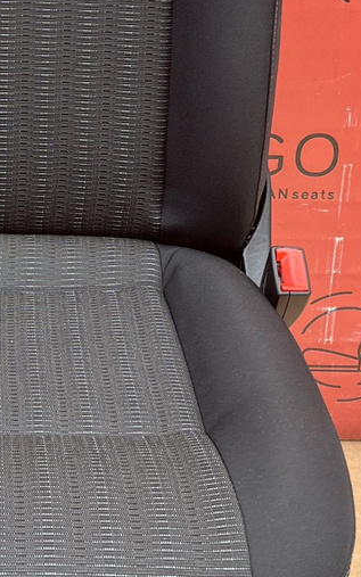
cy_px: 85
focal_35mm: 87
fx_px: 1369
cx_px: -14
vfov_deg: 23.3
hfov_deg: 14.7
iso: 50
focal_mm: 5.1
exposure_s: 1/121
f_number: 1.6
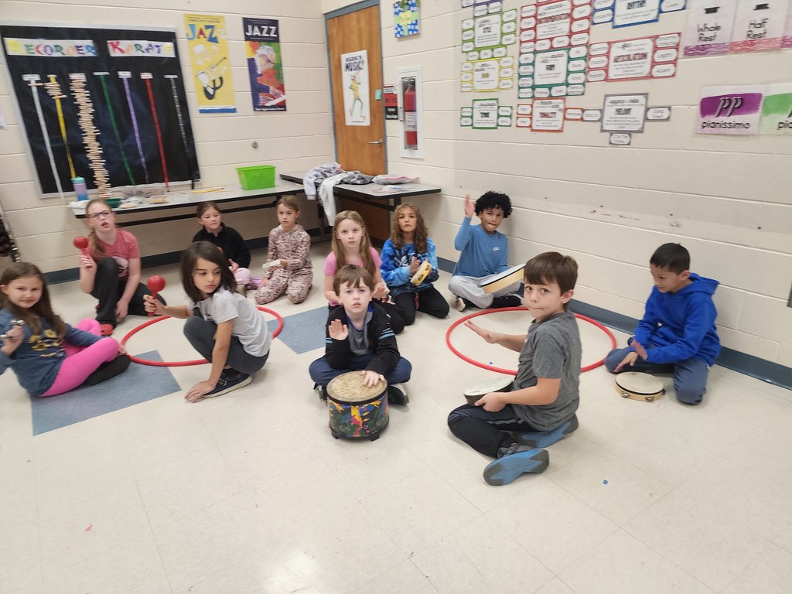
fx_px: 526
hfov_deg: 73.9
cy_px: 297
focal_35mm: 23
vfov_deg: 58.9
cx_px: 396
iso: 200
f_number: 1.8
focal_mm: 6.4
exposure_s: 1/120
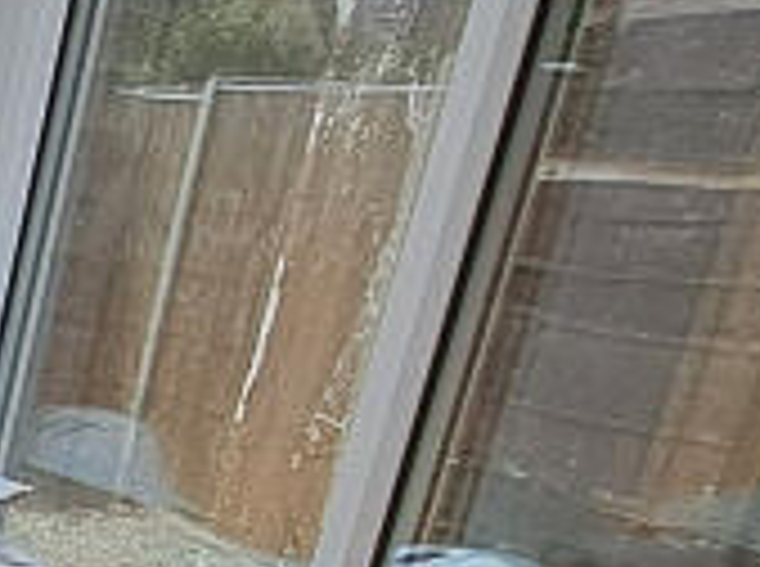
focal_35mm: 79
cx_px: -935
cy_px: 765
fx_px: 1731
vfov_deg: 17.3
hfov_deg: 16.0
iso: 50
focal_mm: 1.74
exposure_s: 1/1339
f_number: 2.2
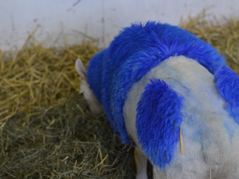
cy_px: 88
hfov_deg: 23.5
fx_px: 573
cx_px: 137
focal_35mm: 83
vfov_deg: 17.8
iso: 500
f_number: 2.8
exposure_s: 1/100
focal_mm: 50
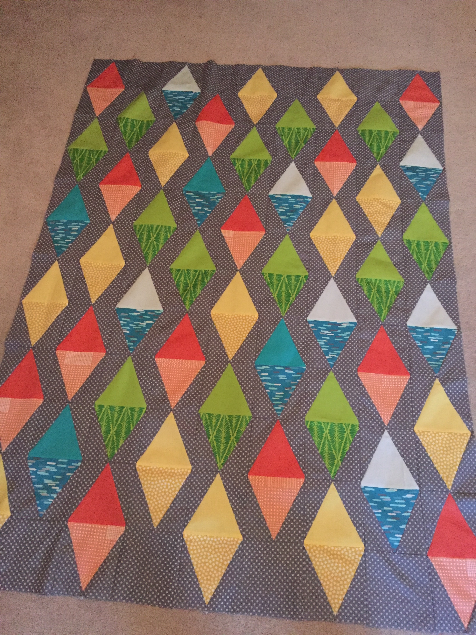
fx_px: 532
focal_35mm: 29
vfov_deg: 61.7
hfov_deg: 48.2
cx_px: 238
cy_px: 318
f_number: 2.2
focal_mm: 4.15
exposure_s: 1/15
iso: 400
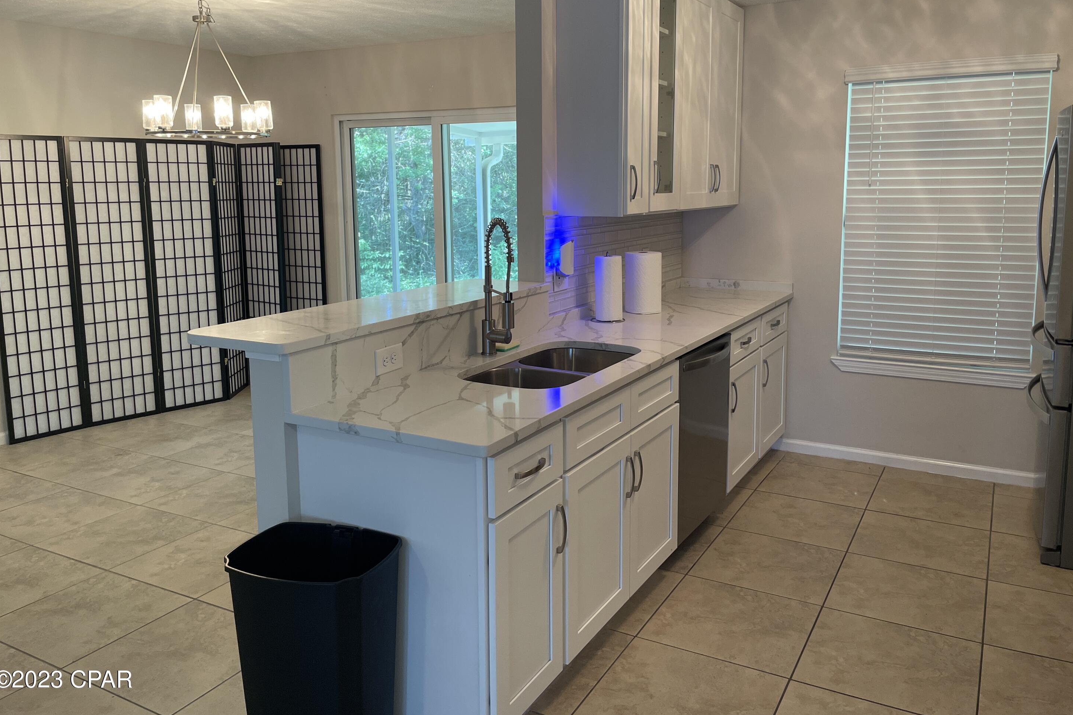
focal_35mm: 28
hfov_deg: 65.5
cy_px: 301
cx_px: 548
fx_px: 835
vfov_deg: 46.3
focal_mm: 4.2
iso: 80
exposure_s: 1/60
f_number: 1.6
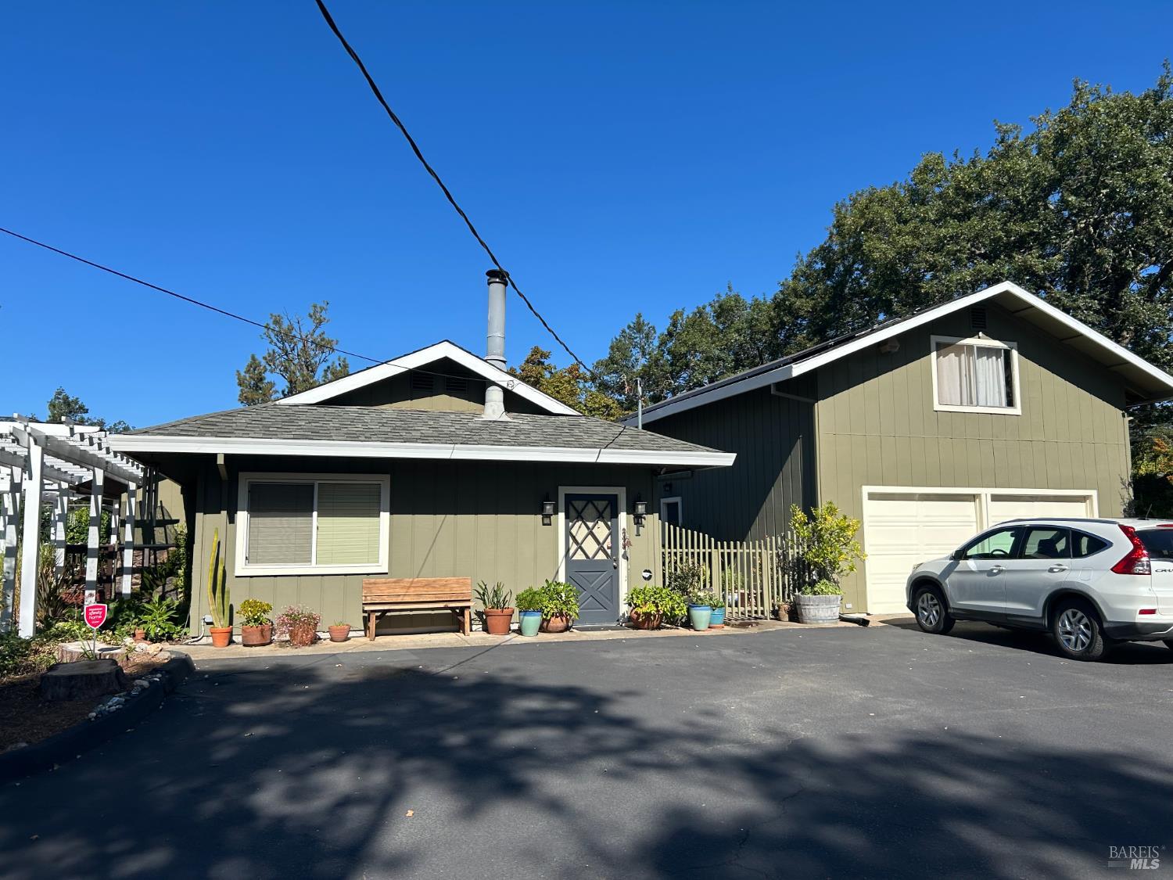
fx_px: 881
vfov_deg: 53.1
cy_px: 440
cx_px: 586
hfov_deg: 67.3
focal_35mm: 26
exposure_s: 1/4115
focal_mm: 5.7
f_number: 1.5
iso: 50
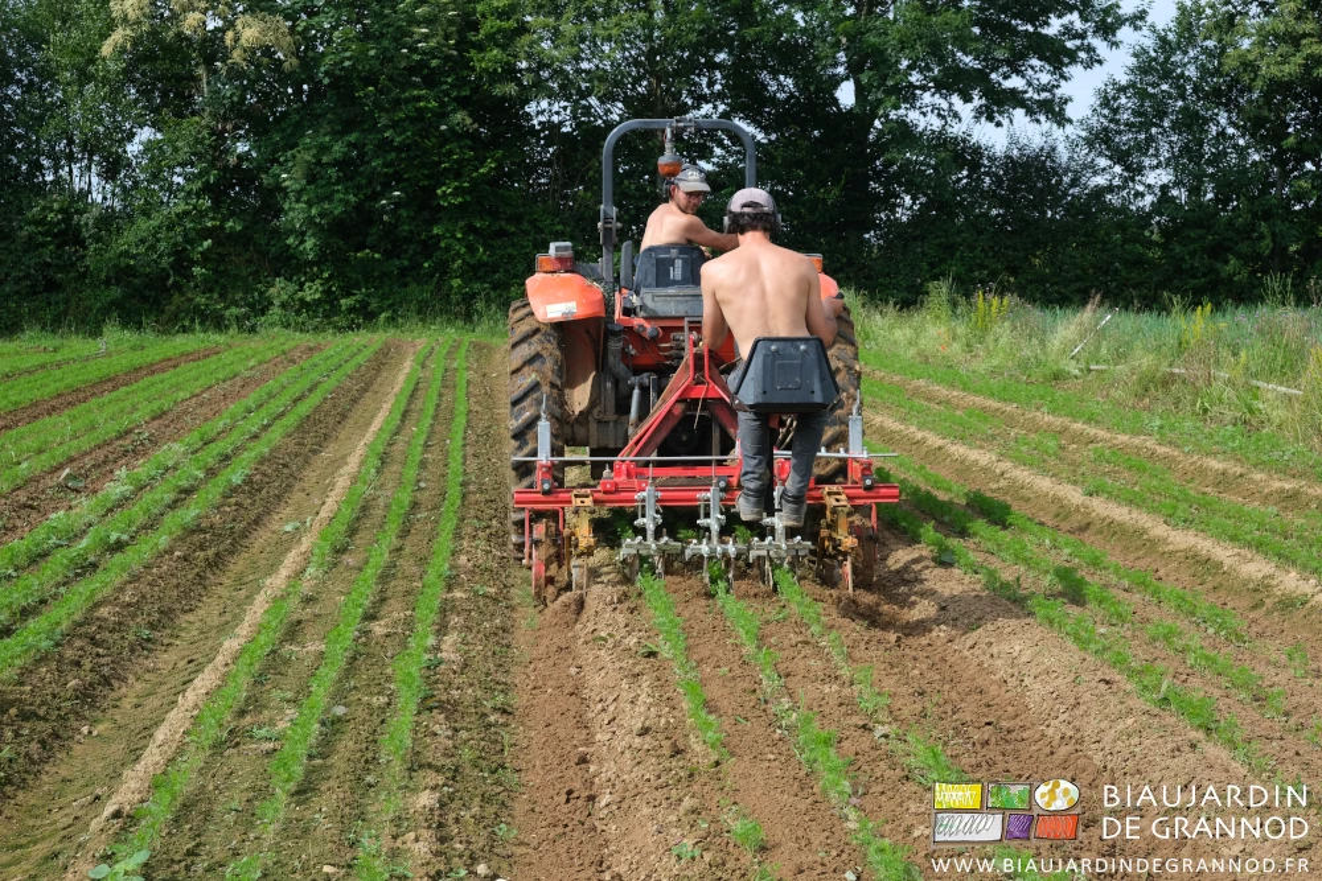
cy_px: 440
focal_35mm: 56
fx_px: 2057
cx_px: 661
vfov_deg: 24.2
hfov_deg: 35.6
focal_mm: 37.4
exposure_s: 1/210
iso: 160
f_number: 7.1
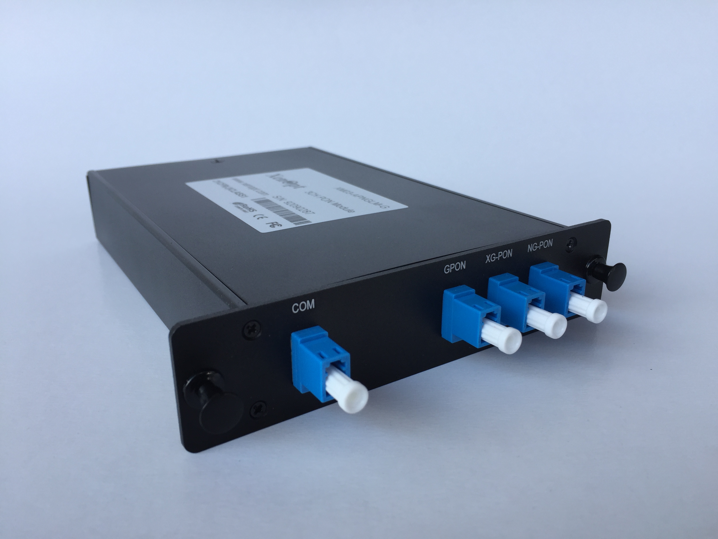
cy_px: 270
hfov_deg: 61.7
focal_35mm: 29
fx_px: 602
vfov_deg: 48.2
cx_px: 359
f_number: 2.2
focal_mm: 4.15
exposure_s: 1/527
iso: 32
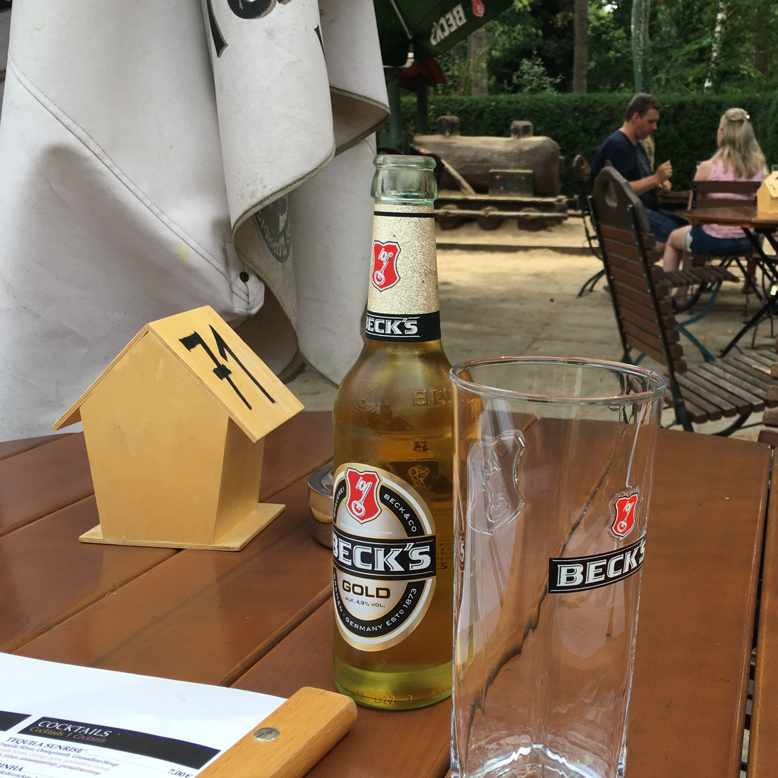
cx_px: 551
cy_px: 402
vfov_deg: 40.9
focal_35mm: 41
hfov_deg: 40.1
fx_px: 1043
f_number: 2.2
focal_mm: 4.15
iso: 25
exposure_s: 1/460
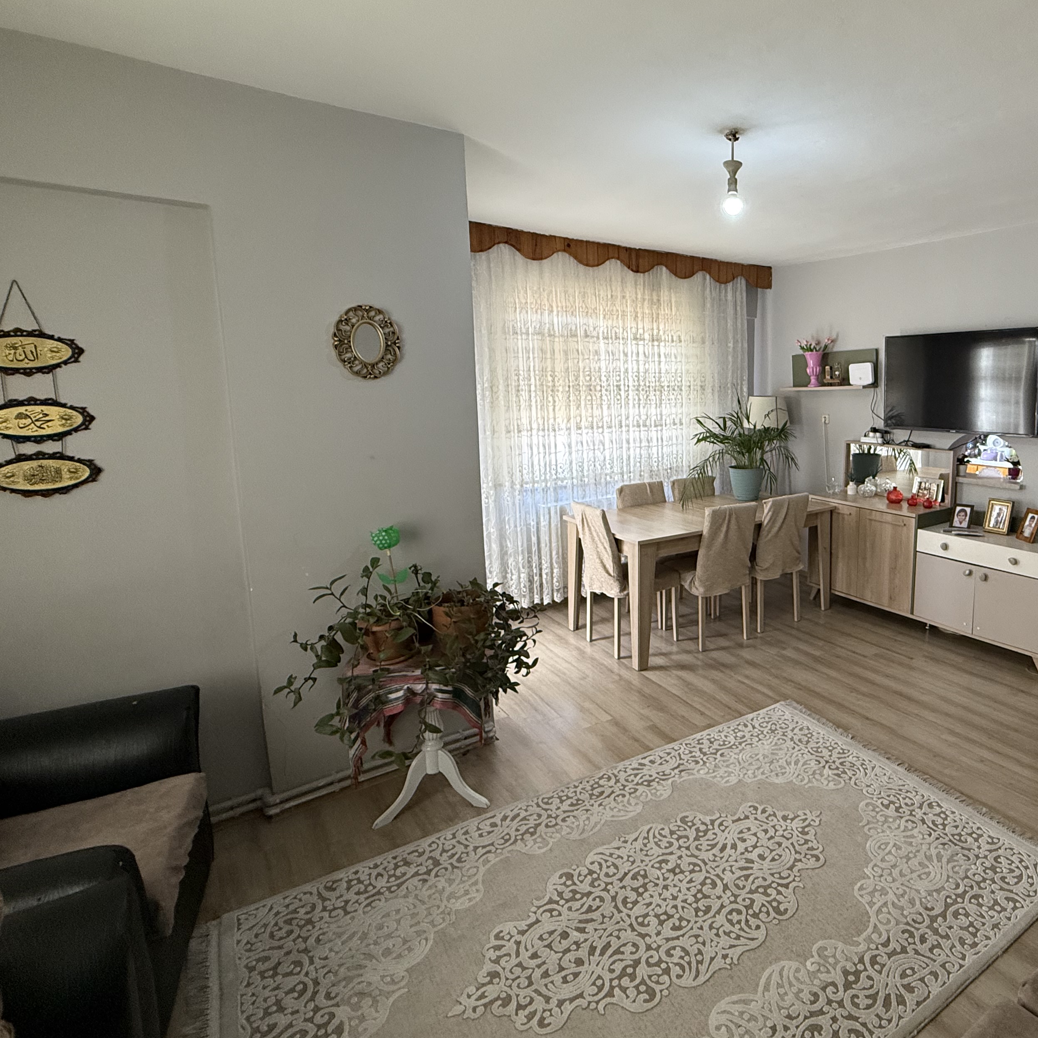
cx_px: 746
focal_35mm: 20
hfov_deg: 71.0
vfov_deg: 74.7
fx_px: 679
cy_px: 477
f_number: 2.2
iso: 320
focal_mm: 2.22
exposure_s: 1/100
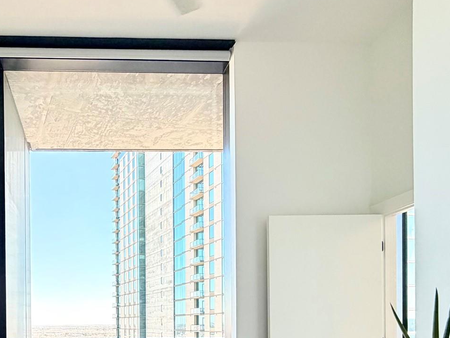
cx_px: 91
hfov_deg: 55.8
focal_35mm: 30
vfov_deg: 41.7
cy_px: 325
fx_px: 390
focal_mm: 2.22
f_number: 2.2
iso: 320
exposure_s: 1/112
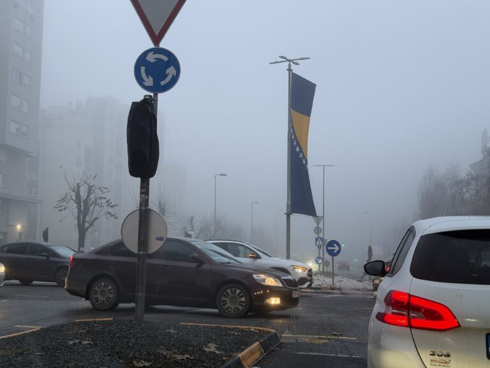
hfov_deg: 39.7
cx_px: 245
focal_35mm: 48
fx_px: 679
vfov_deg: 30.3
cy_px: 184
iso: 50
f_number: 1.78
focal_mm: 6.76
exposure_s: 1/75
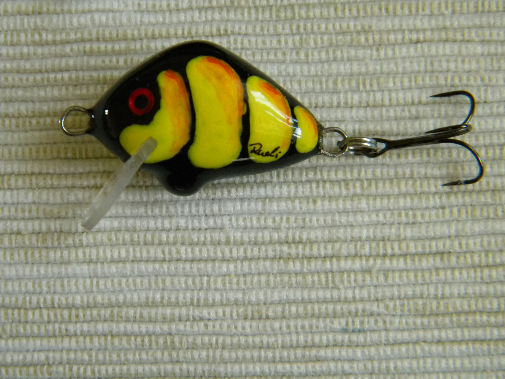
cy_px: 190
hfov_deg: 23.6
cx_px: 252
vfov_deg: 17.8
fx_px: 1211
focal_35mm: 83
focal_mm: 15.1
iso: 400
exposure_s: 1/60
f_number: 4.5
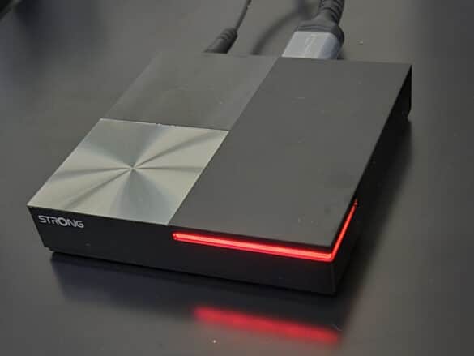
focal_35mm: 23
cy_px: 178
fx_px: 315
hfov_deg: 73.9
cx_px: 237
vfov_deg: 58.9
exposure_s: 1/23
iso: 2000
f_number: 1.8
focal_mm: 5.4
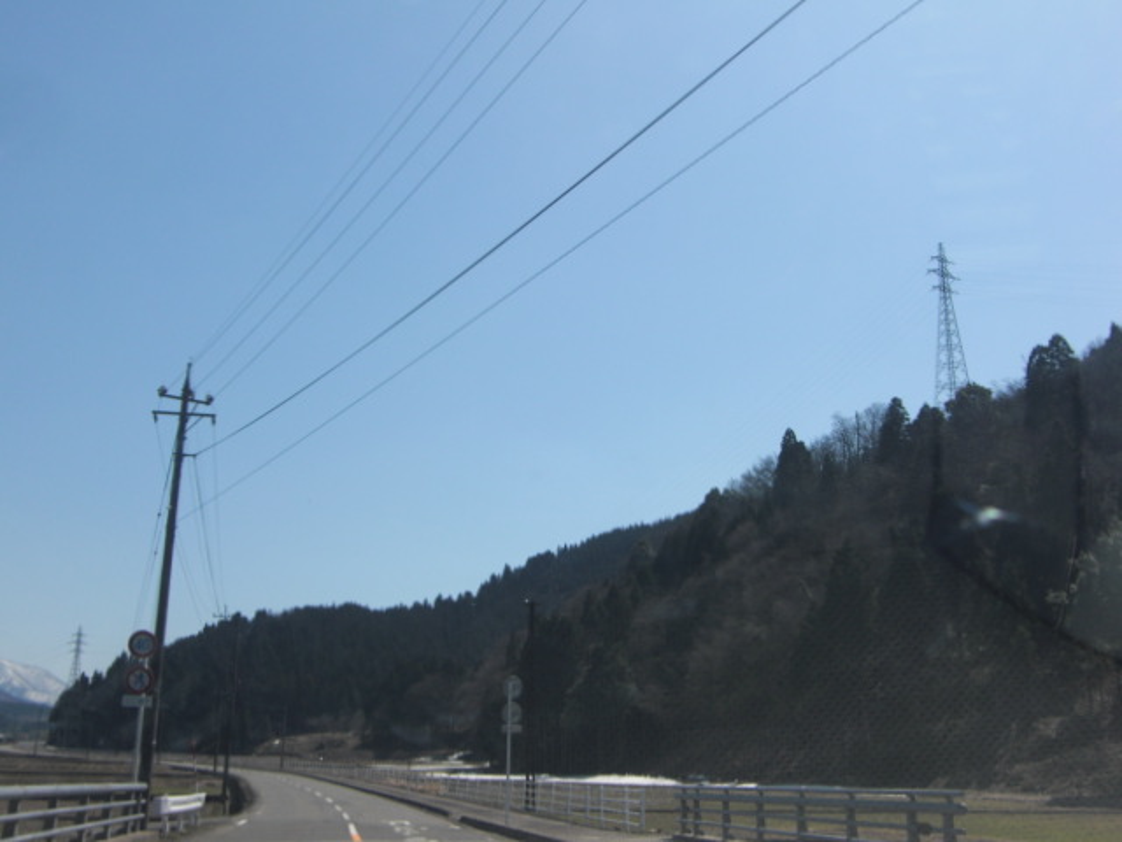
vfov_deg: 36.8
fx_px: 1264
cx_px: 561
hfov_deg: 47.9
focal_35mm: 39
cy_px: 421
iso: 50
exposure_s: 1/200
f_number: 8
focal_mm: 6.9
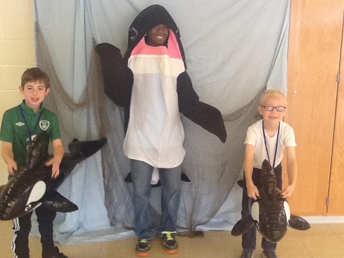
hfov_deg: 42.9
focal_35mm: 44
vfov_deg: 32.9
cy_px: 129
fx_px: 437
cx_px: 172
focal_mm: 2.03
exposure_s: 1/30
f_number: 2.4
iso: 80
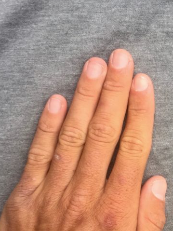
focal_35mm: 62
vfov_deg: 30.6
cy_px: 178
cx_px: 173
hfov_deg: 22.7
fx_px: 413
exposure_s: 1/120
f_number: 2.2
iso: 32
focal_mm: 4.15
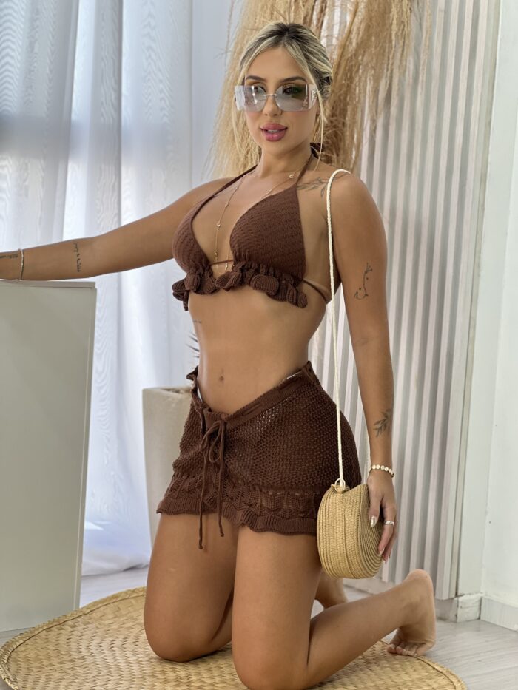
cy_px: 345
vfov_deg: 25.3
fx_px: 1536
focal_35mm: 77
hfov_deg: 19.1
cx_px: 259
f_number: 2.8
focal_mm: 9
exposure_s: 1/120
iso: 100
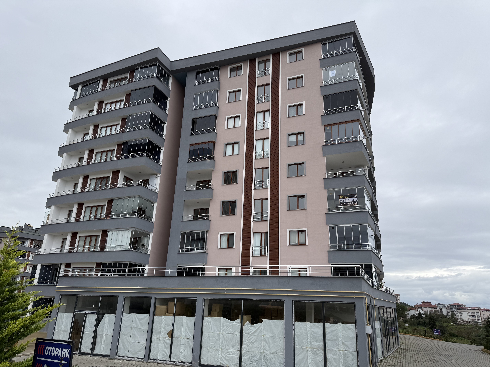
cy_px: 184
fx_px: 340
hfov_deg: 71.6
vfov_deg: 56.8
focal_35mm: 24
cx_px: 245
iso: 80
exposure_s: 1/898
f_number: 1.78
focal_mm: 6.76
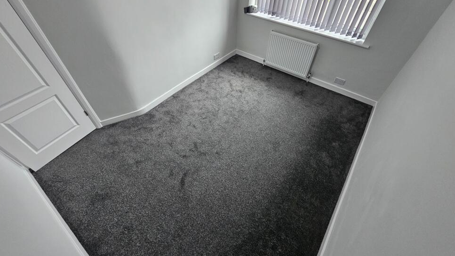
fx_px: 181
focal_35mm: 15
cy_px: 124
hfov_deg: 103.0
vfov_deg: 70.5
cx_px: 226
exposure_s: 1/71
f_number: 2.2
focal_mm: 2.2
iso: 250
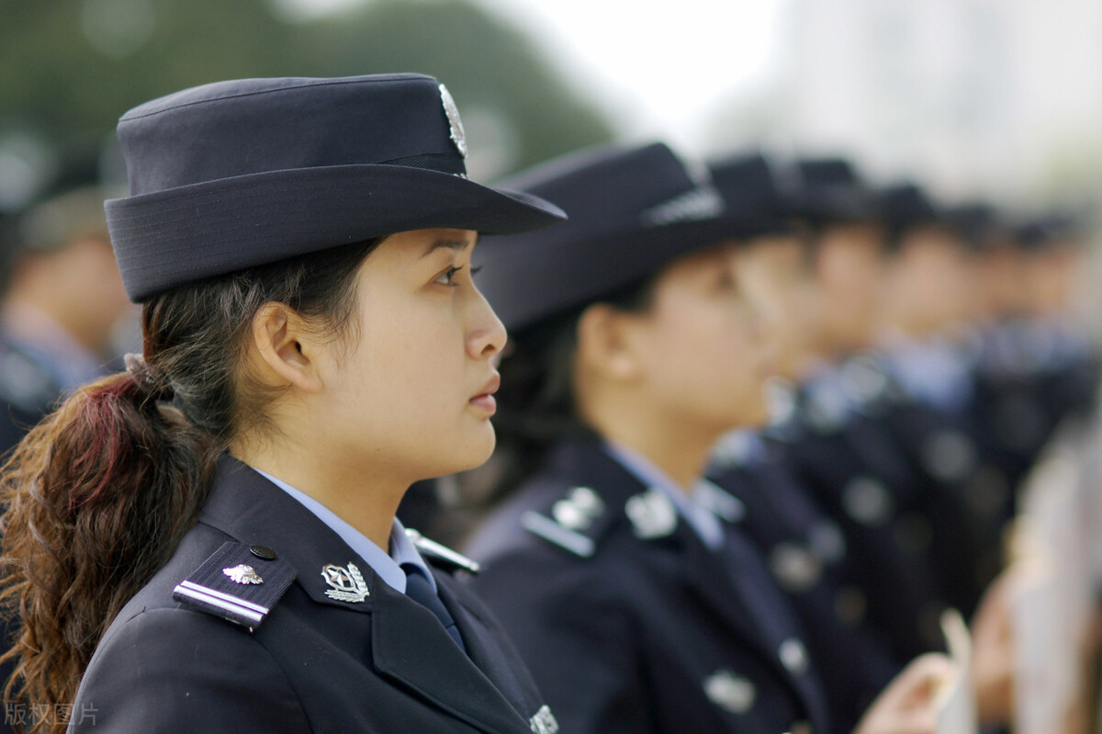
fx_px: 4819
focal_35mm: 158
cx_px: 551
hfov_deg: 13.0
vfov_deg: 8.7
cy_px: 367
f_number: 2.5
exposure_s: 1/800
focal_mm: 105
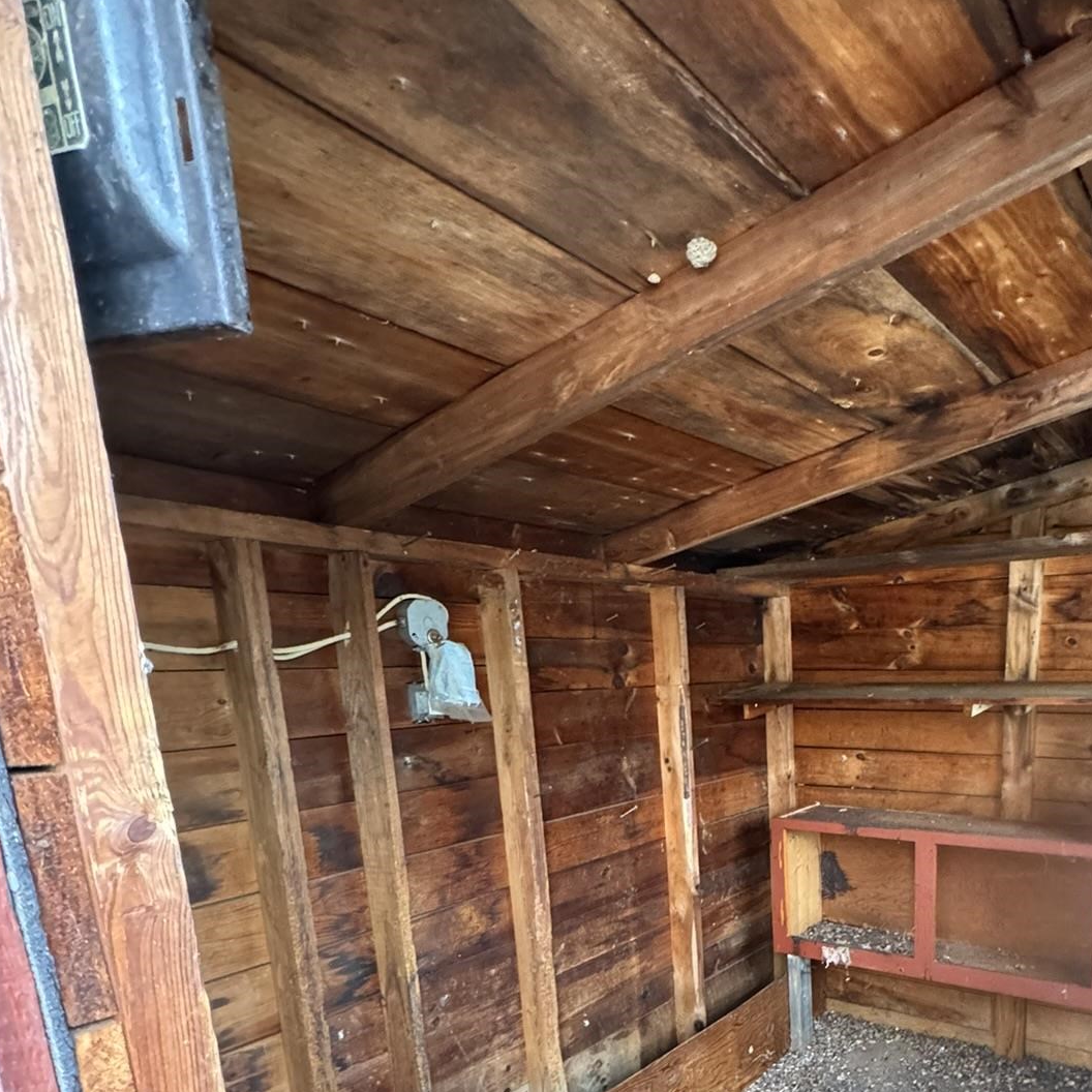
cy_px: 856
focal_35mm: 24
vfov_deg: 60.4
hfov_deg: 62.2
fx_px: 857
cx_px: 784
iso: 800
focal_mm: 2.22
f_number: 2.2
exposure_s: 1/60
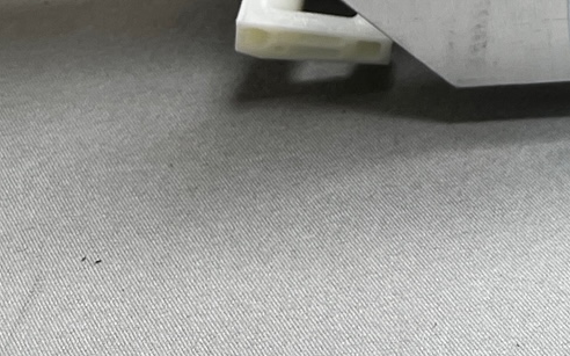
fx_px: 1755
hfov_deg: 16.3
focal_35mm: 113
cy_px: -478
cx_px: 938
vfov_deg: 10.2
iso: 40
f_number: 1.6
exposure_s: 1/100
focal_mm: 5.1
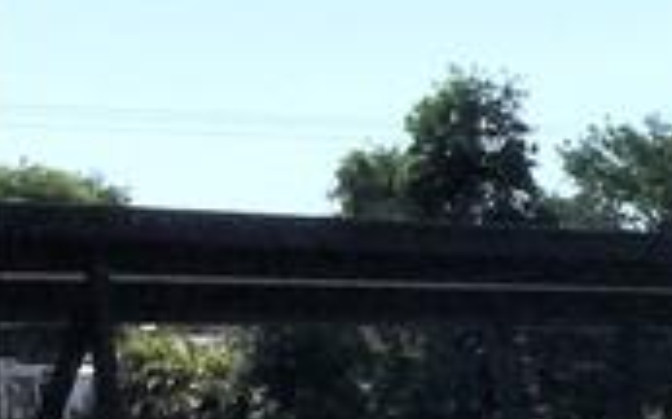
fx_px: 3570
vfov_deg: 6.6
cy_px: 757
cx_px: 1973
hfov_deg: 8.9
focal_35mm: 195
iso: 25
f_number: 2.4
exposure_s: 1/1894
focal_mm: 3.3
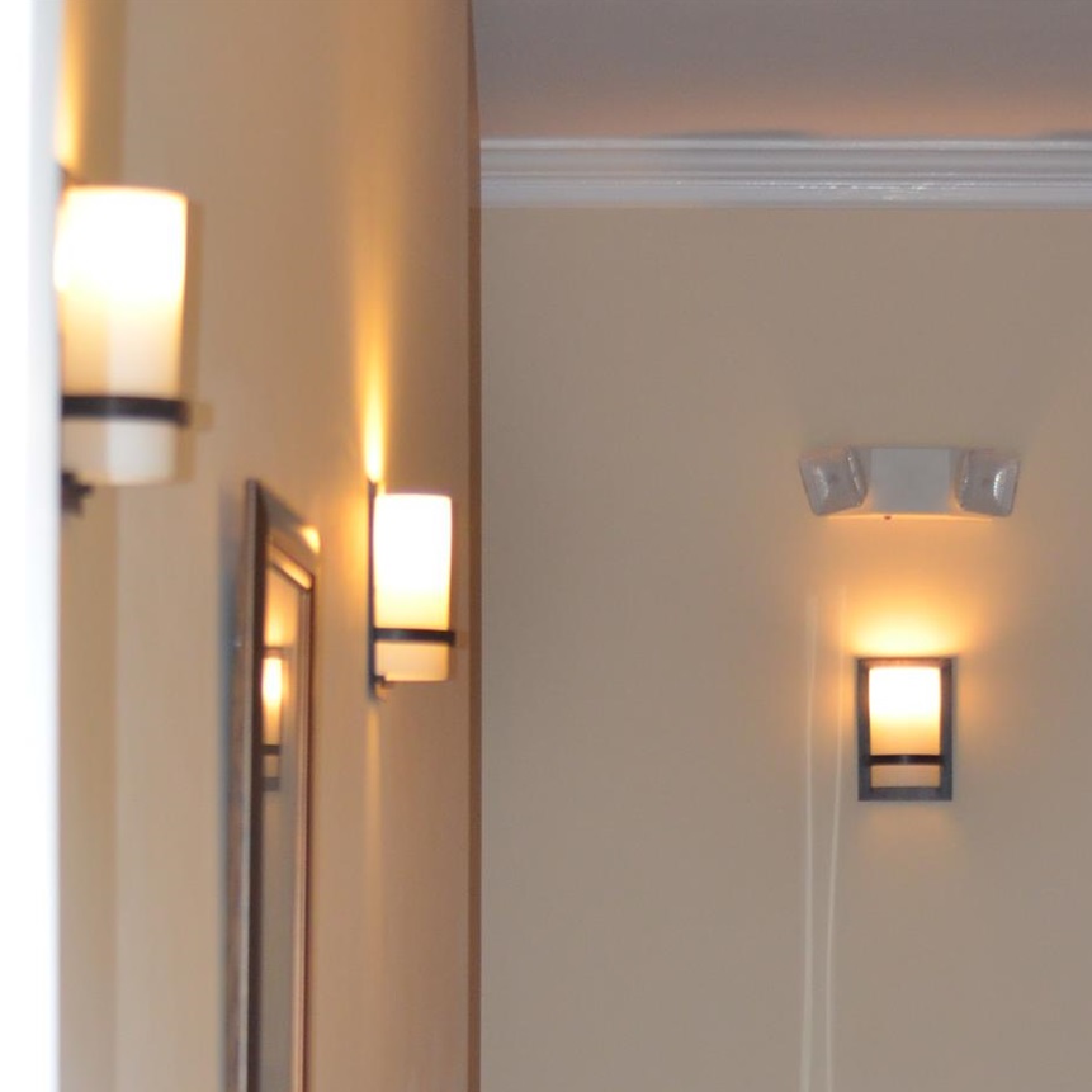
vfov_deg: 9.2
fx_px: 6679
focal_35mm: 187
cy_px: 1457
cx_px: 851
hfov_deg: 9.3
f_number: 4.5
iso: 720
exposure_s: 1/60
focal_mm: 55
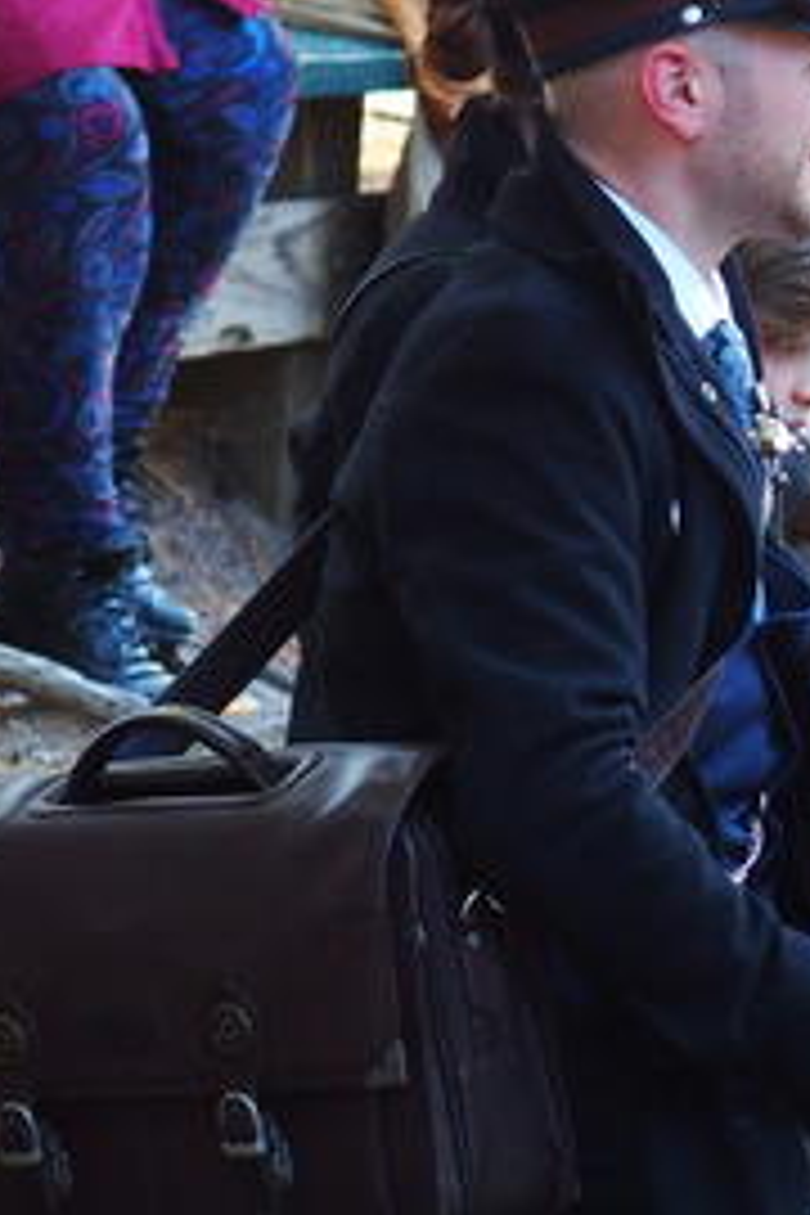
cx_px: 693
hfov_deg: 3.6
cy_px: 468
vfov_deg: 5.4
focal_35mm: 382
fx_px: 12891
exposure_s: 1/80
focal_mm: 46.7
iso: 800
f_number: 2.8
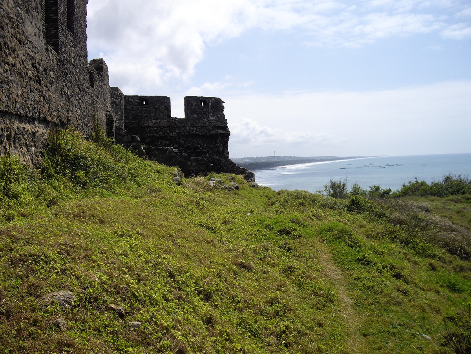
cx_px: 236
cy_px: 177
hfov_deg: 49.0
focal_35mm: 38
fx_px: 517
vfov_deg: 37.7
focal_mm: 7.9
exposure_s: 1/160
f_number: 8
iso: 50
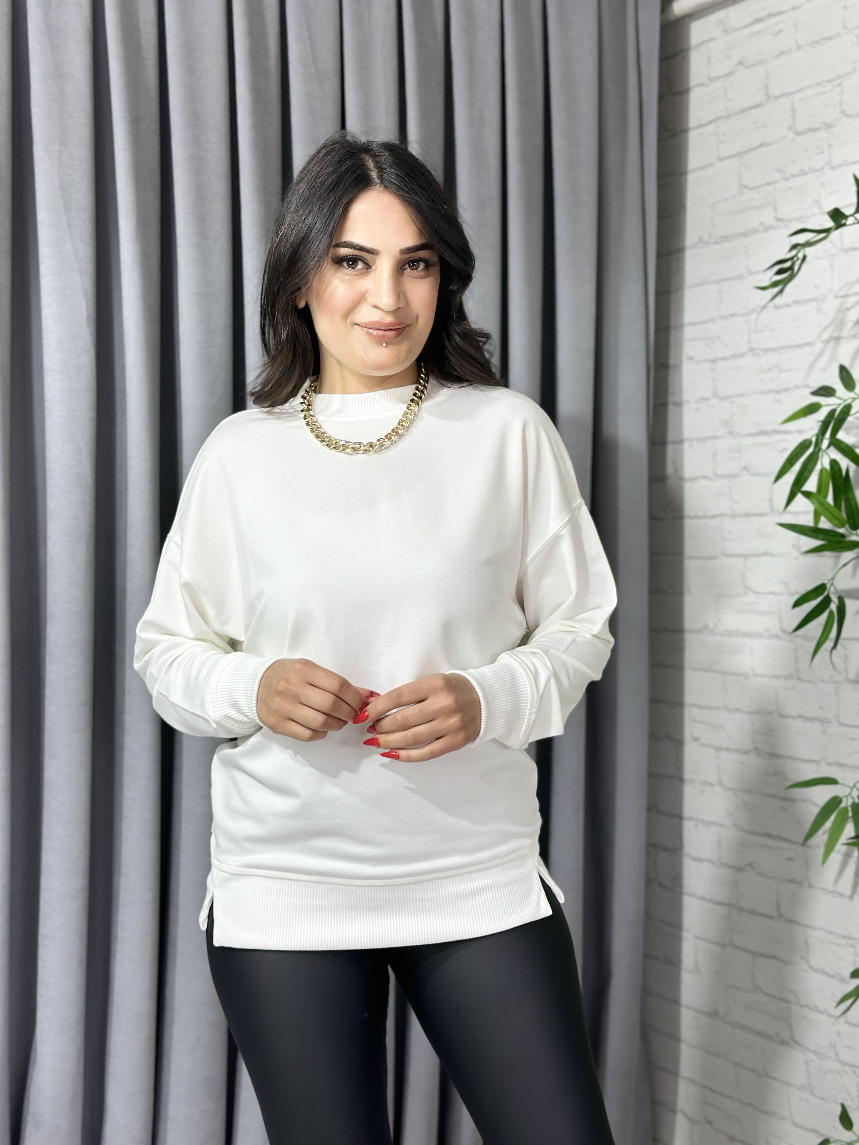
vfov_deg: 39.7
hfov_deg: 30.3
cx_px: 430
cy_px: 572
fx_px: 1588
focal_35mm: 48
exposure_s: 1/100
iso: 64
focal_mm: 6.86
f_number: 1.78
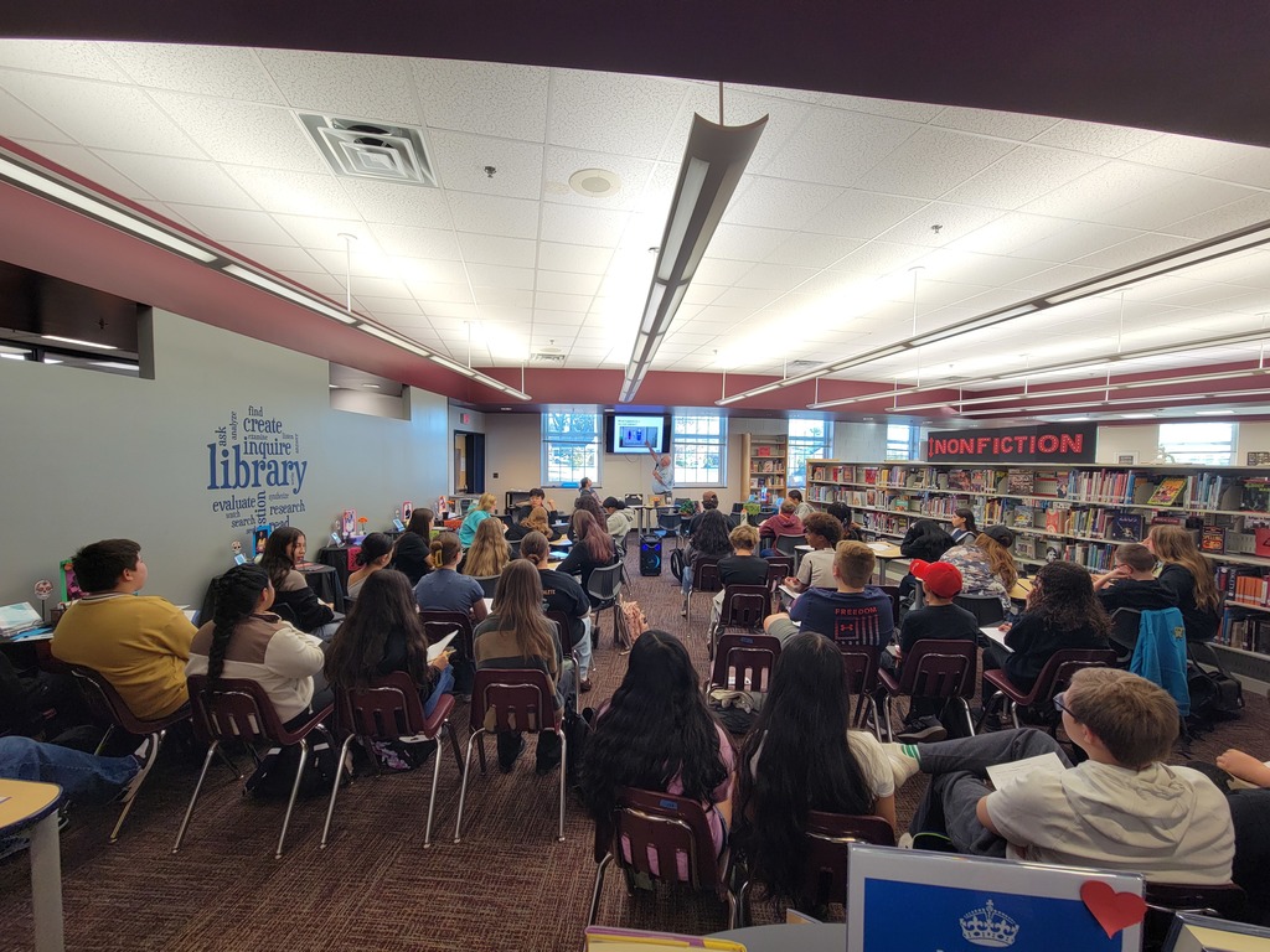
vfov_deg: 89.9
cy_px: 476
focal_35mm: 13
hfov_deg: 106.2
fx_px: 477
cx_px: 635
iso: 100
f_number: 2.2
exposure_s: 1/60
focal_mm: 2.2
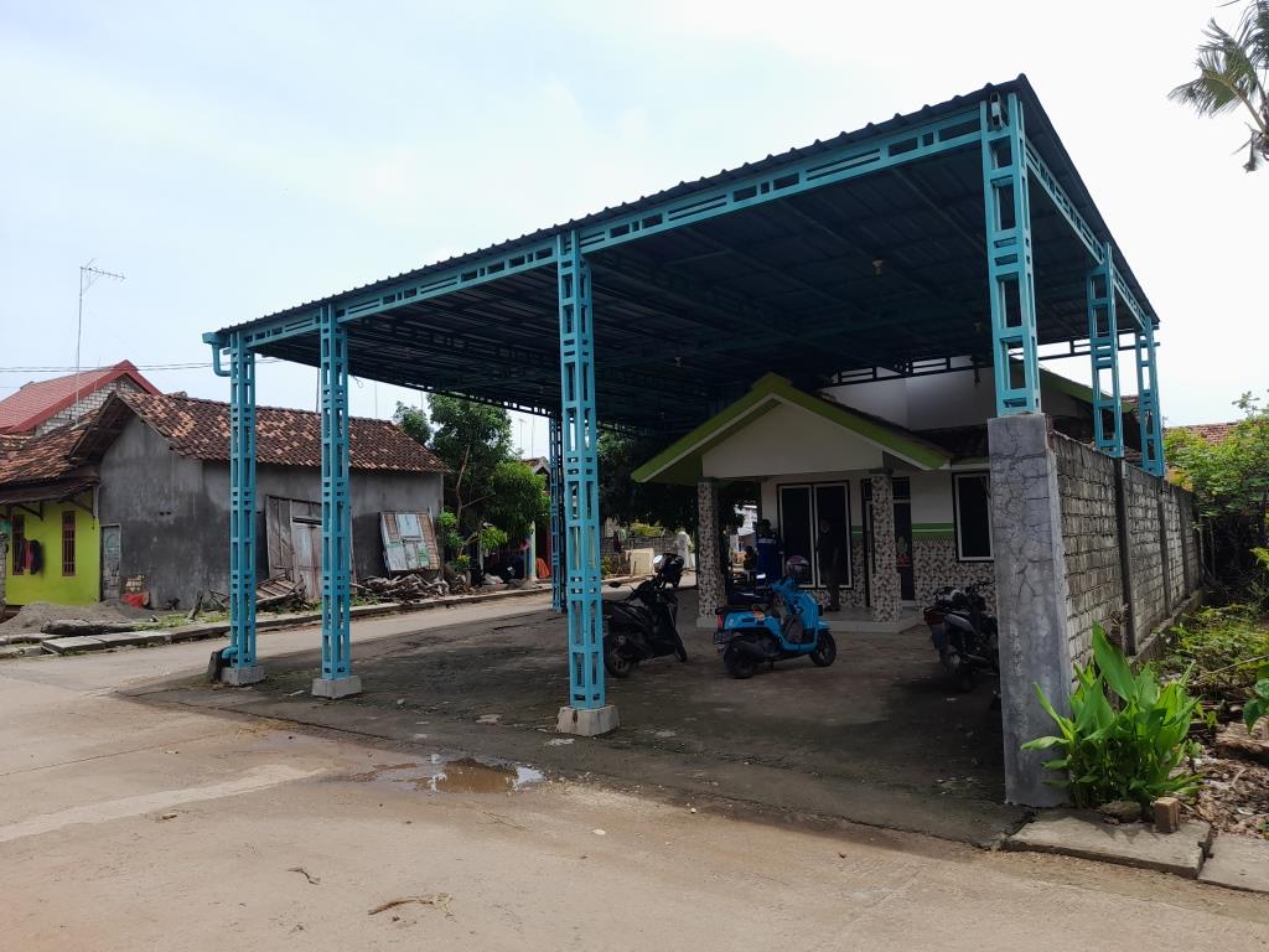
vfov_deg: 54.9
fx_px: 916
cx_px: 634
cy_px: 476
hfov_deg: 69.4
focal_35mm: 25
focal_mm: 4.6
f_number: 2
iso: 20
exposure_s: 1/622
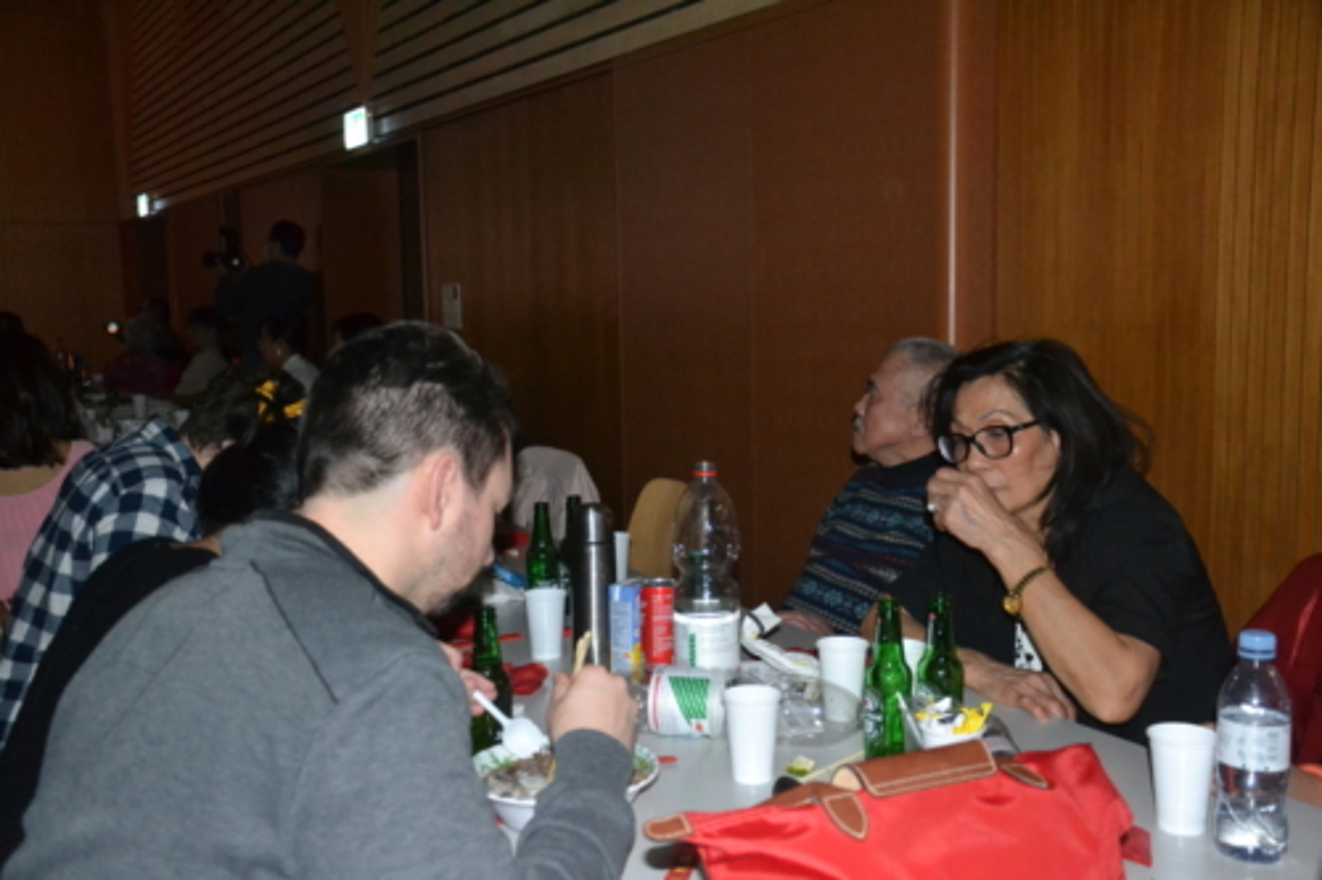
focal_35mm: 38
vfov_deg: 35.5
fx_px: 1377
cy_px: 440
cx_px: 661
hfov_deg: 51.3
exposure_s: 1/60
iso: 3200
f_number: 4
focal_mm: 25
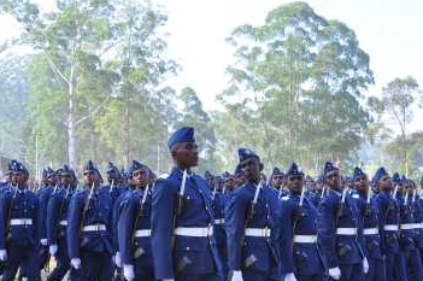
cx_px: 201
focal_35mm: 54
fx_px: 632
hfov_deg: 37.0
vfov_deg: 24.8
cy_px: 207
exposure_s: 1/125
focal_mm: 21
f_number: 8
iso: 200
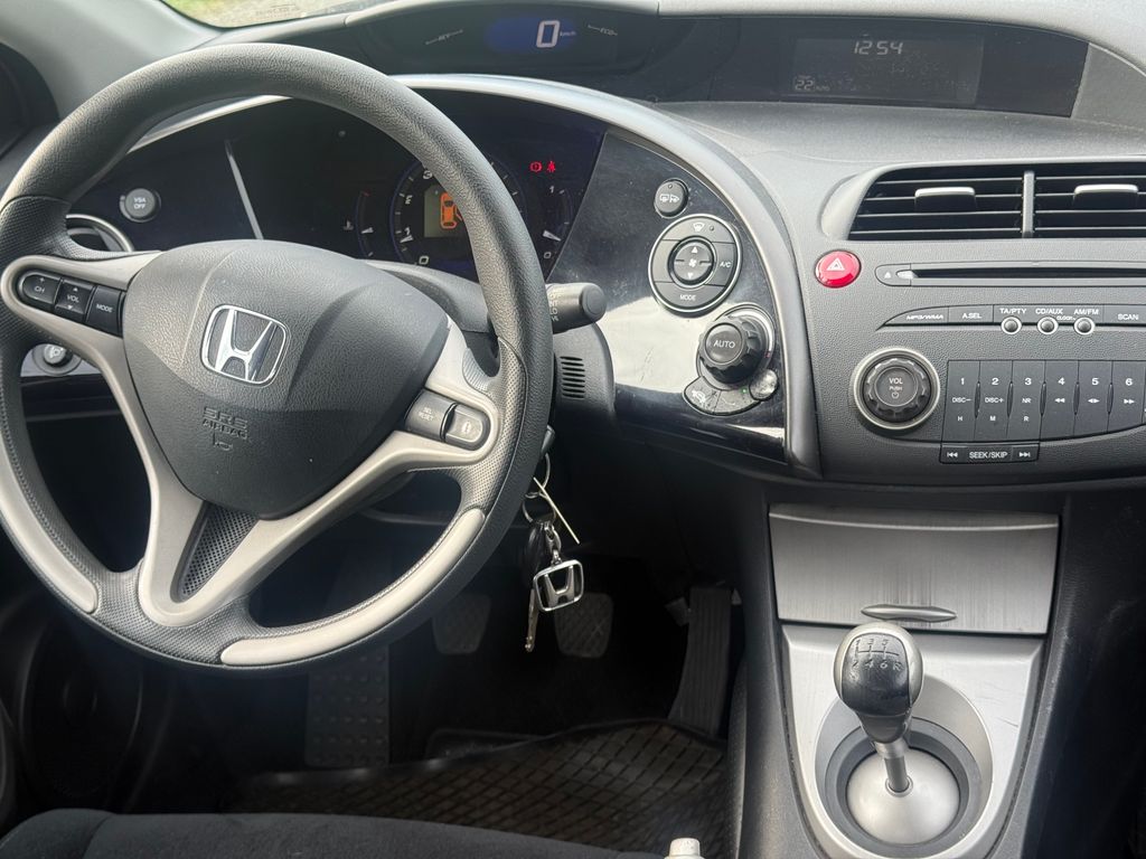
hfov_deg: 39.7
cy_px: 430
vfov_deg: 30.3
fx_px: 1589
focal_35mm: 48
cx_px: 573
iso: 50
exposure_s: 1/185
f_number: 1.78
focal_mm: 6.76
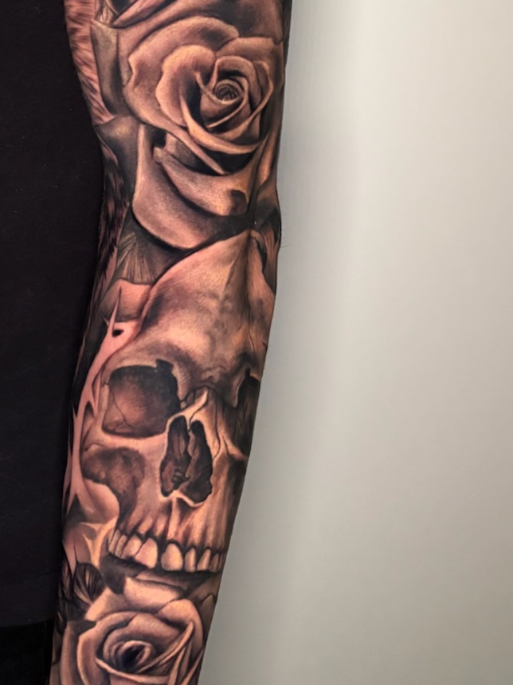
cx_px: 162
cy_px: 75
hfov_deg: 23.5
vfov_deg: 29.9
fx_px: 1225
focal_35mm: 62
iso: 1000
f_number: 1.6
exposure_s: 1/30
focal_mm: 5.96
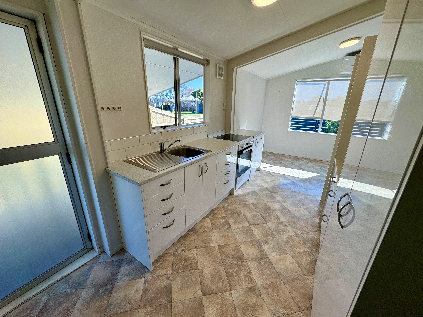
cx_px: 212
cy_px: 158
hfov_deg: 102.1
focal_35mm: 14
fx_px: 171
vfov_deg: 85.7
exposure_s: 1/238
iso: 40
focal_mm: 2.22
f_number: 2.2
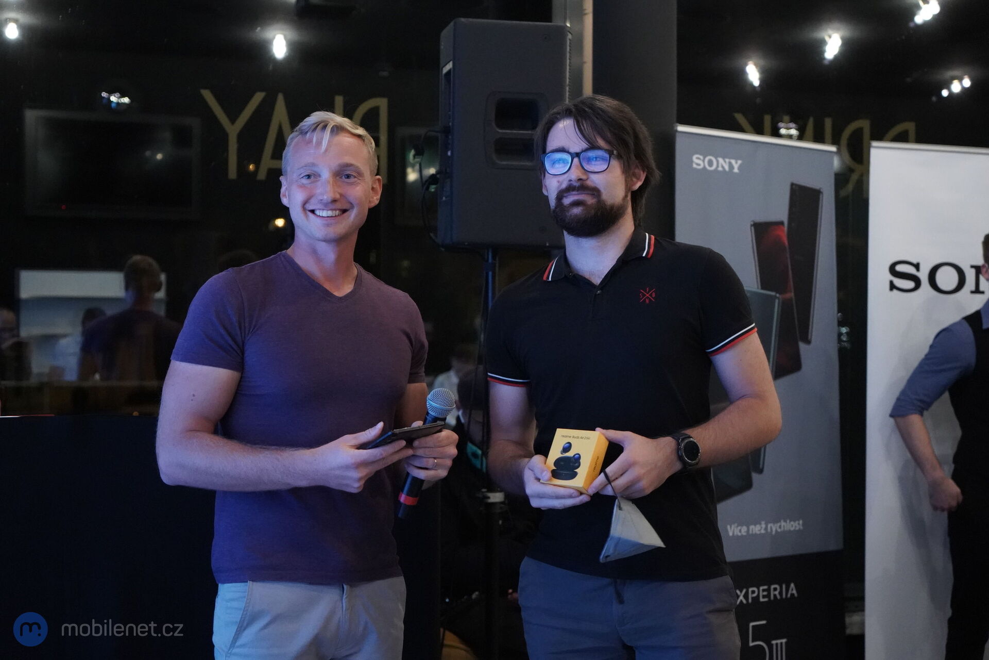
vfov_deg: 24.2
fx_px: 1538
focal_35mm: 56
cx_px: 494
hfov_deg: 35.6
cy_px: 330
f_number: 4
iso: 12800
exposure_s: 1/125
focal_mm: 56
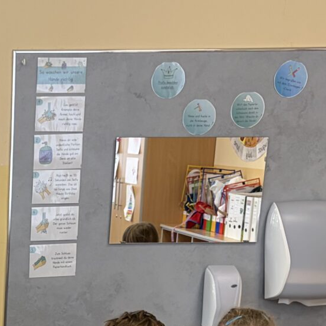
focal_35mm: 106
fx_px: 1129
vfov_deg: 15.3
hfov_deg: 15.3
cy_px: 470
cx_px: -149
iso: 80
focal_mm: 5.96
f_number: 1.6
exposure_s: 1/100
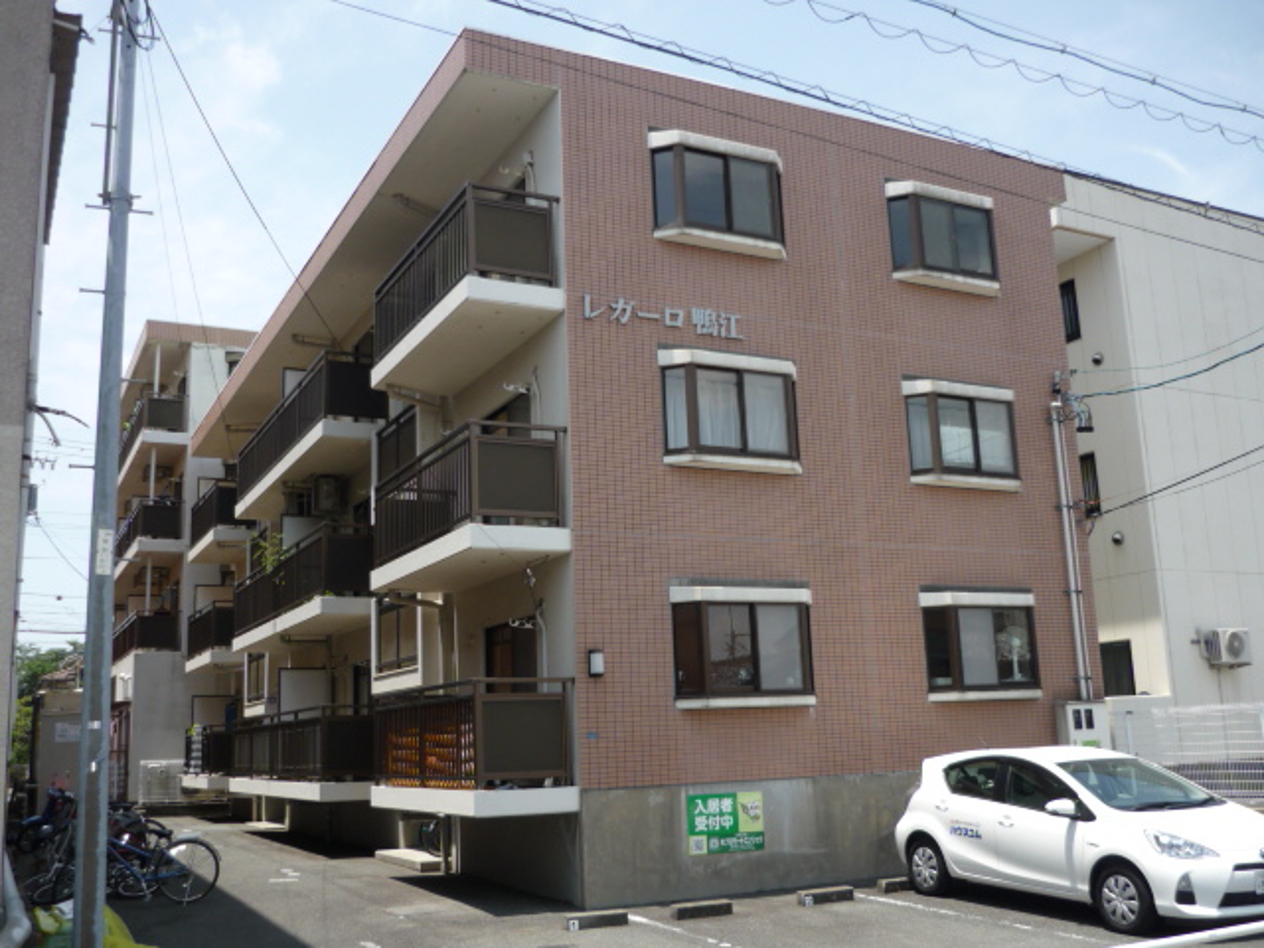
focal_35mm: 33
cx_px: 632
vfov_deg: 42.9
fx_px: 1205
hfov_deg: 55.4
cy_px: 474
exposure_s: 1/1000
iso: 100
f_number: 2.8
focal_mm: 5.5
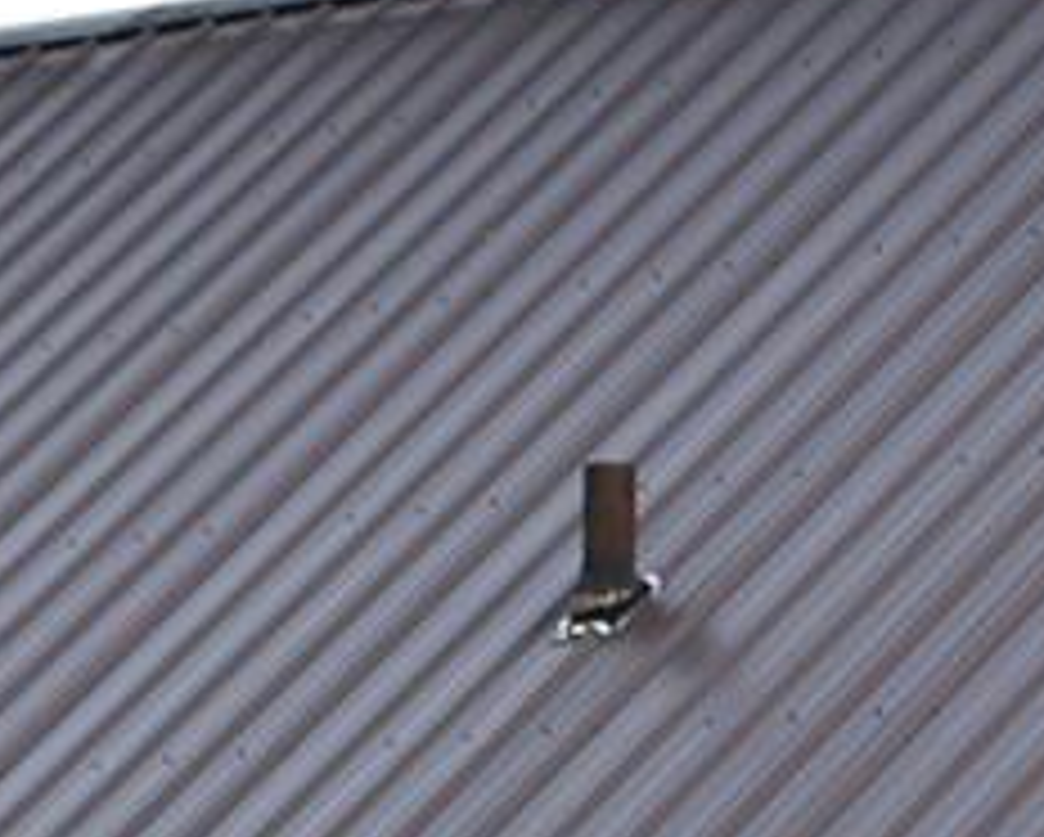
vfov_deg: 6.1
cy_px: 1784
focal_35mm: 248
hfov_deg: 7.6
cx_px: 1674
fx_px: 7669
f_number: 5.6
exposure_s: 1/125
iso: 320
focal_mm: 20
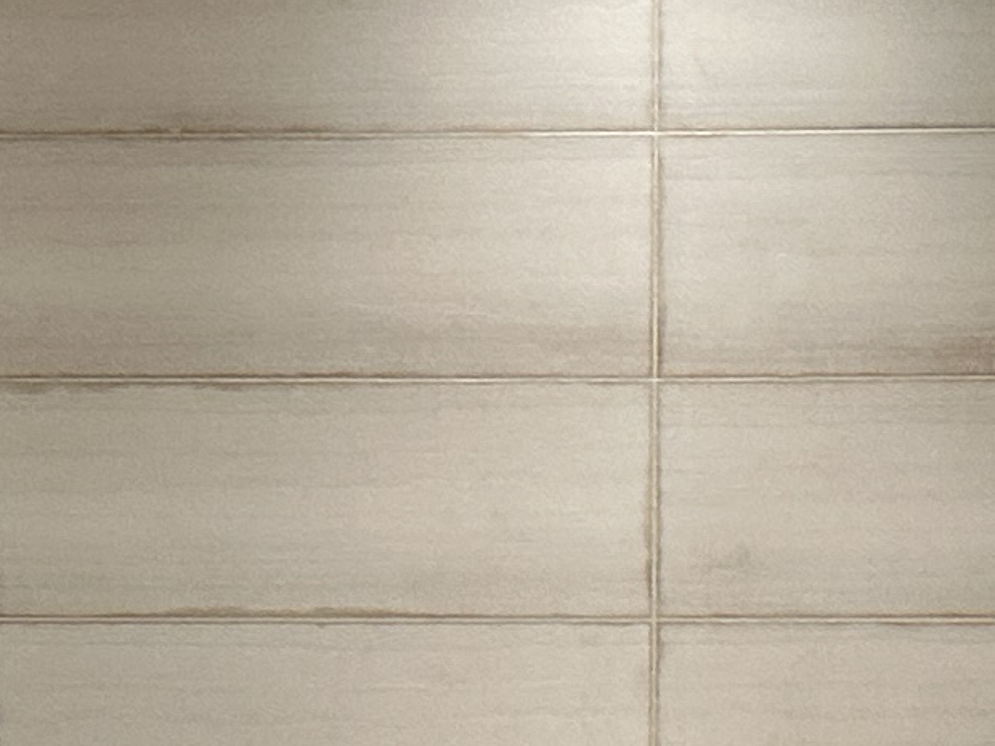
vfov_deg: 9.5
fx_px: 4484
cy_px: 722
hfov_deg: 12.7
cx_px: 379
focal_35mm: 156
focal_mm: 6.86
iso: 200
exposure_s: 1/60
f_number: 1.78
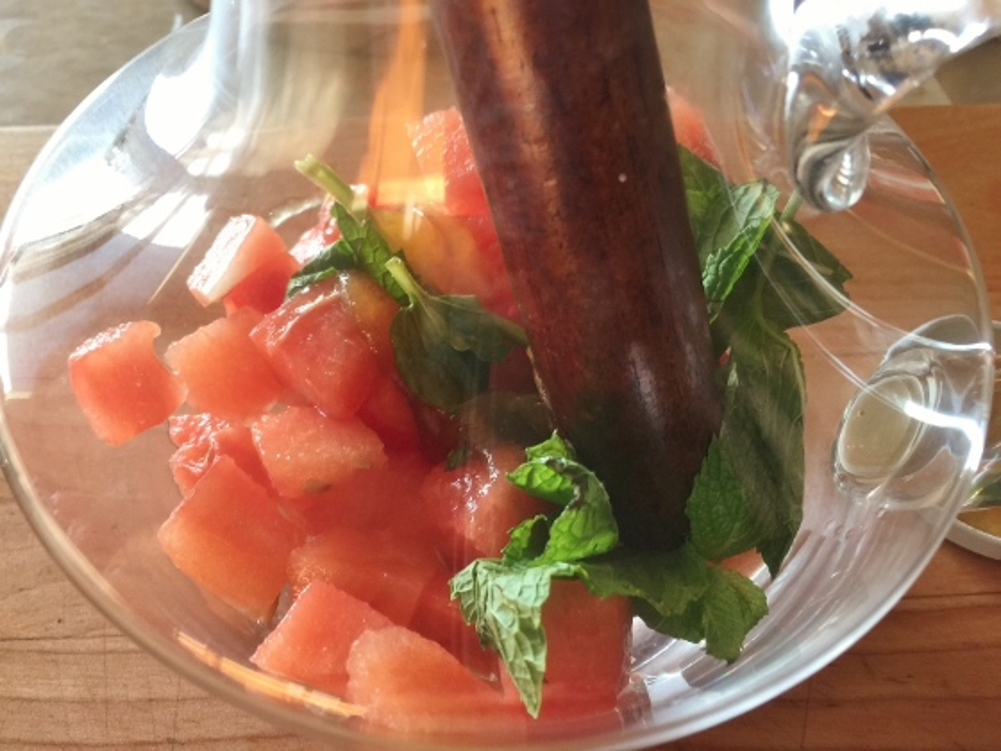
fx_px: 839
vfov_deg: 48.2
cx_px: 500
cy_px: 376
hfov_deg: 61.7
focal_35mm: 29
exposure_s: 1/30
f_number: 2.2
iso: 40
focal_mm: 4.15
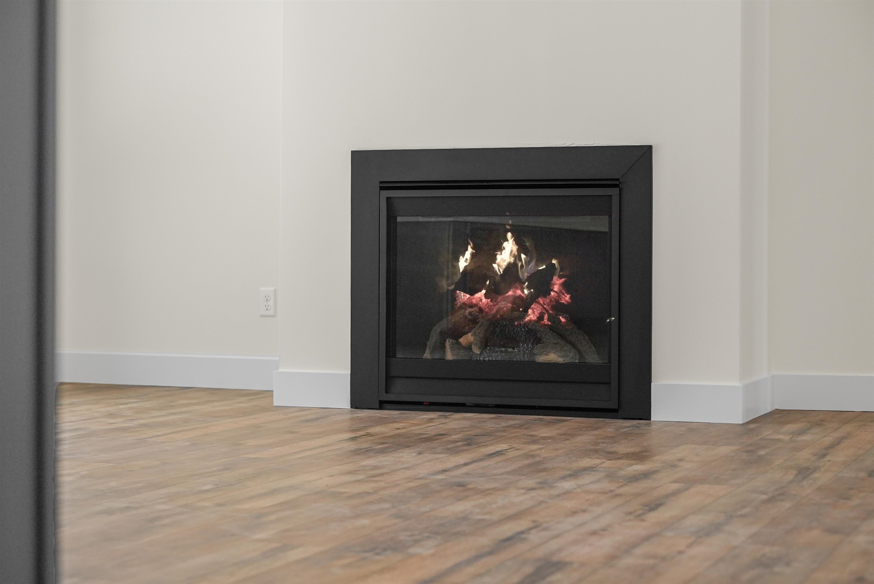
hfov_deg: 29.6
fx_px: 1652
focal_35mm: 68
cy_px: 292
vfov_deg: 20.0
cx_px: 437
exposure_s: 1/500
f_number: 4
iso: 2000
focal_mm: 68
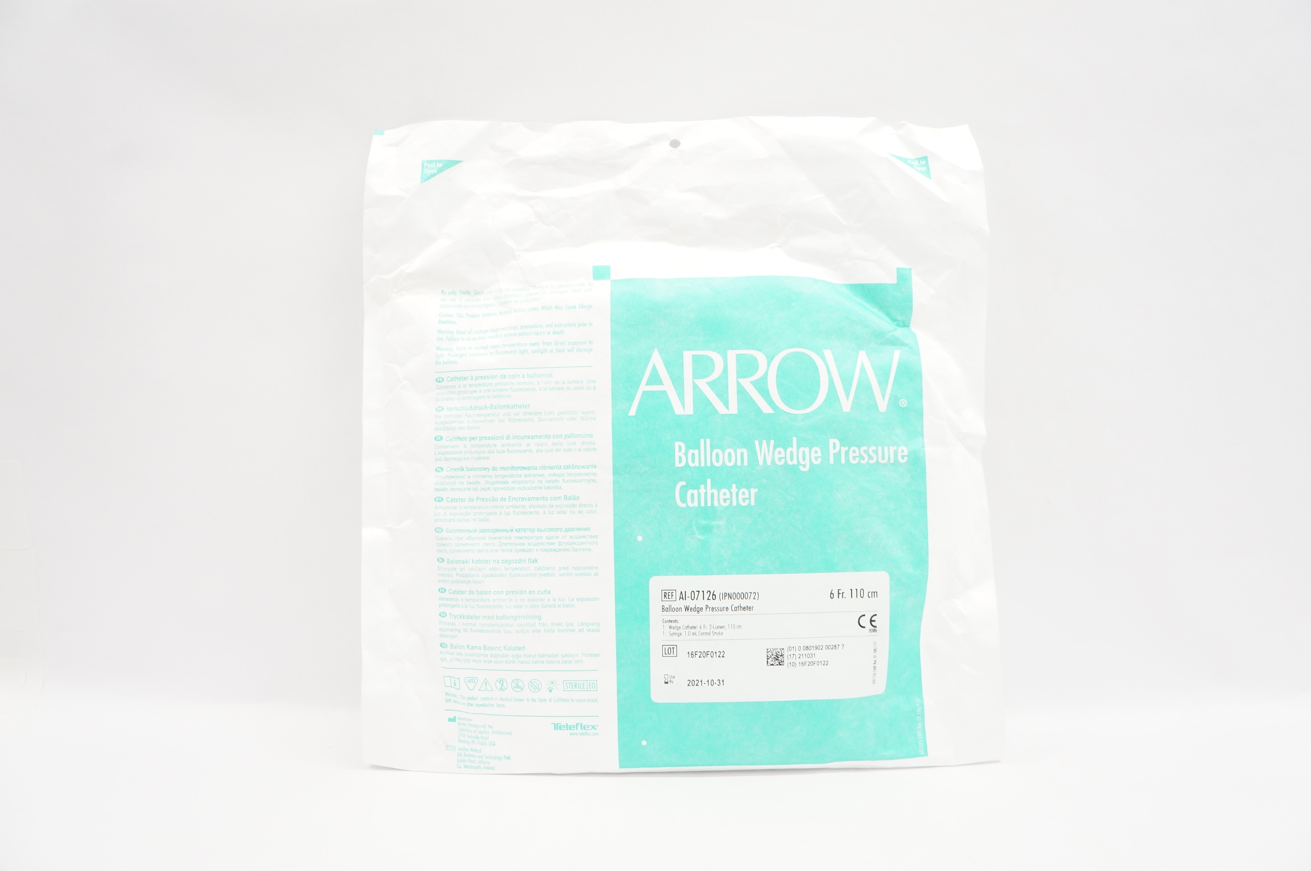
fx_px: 982
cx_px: 656
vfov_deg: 47.8
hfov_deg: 67.4
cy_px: 436
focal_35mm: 27
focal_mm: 18
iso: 400
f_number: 7.1
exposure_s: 1/30
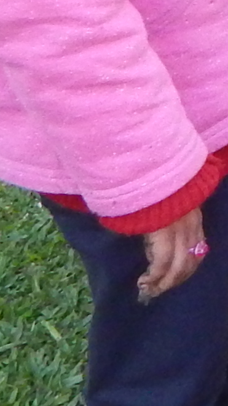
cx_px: 655
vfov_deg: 11.8
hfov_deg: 6.4
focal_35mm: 175
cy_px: -174
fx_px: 1882
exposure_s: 1/200
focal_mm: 4
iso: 400
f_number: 3
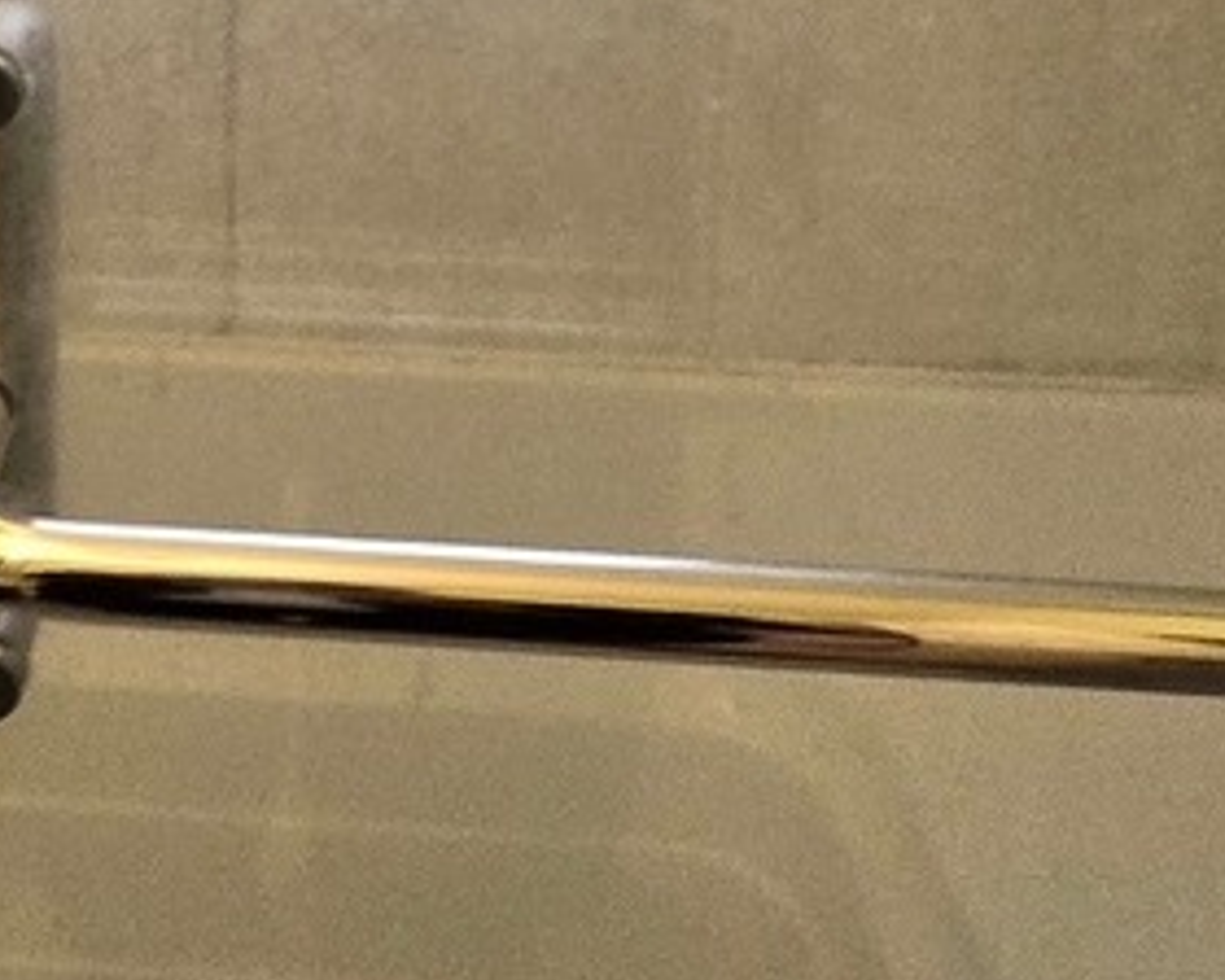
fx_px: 1777
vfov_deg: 24.9
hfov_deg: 36.2
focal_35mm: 49
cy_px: -424
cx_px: 175
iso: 200
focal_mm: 2.2
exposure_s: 1/60
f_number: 2.2
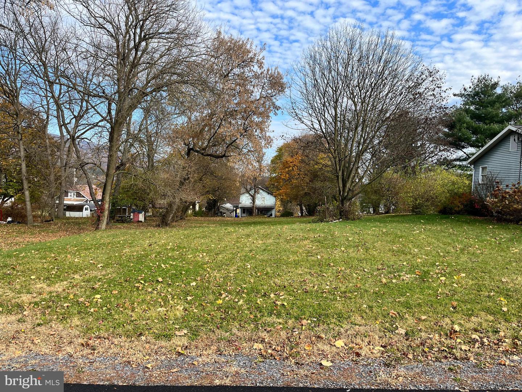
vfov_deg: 53.1
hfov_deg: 67.3
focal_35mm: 26
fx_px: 392
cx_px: 261
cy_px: 196
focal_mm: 5.1
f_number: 1.6
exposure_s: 1/1600
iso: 50
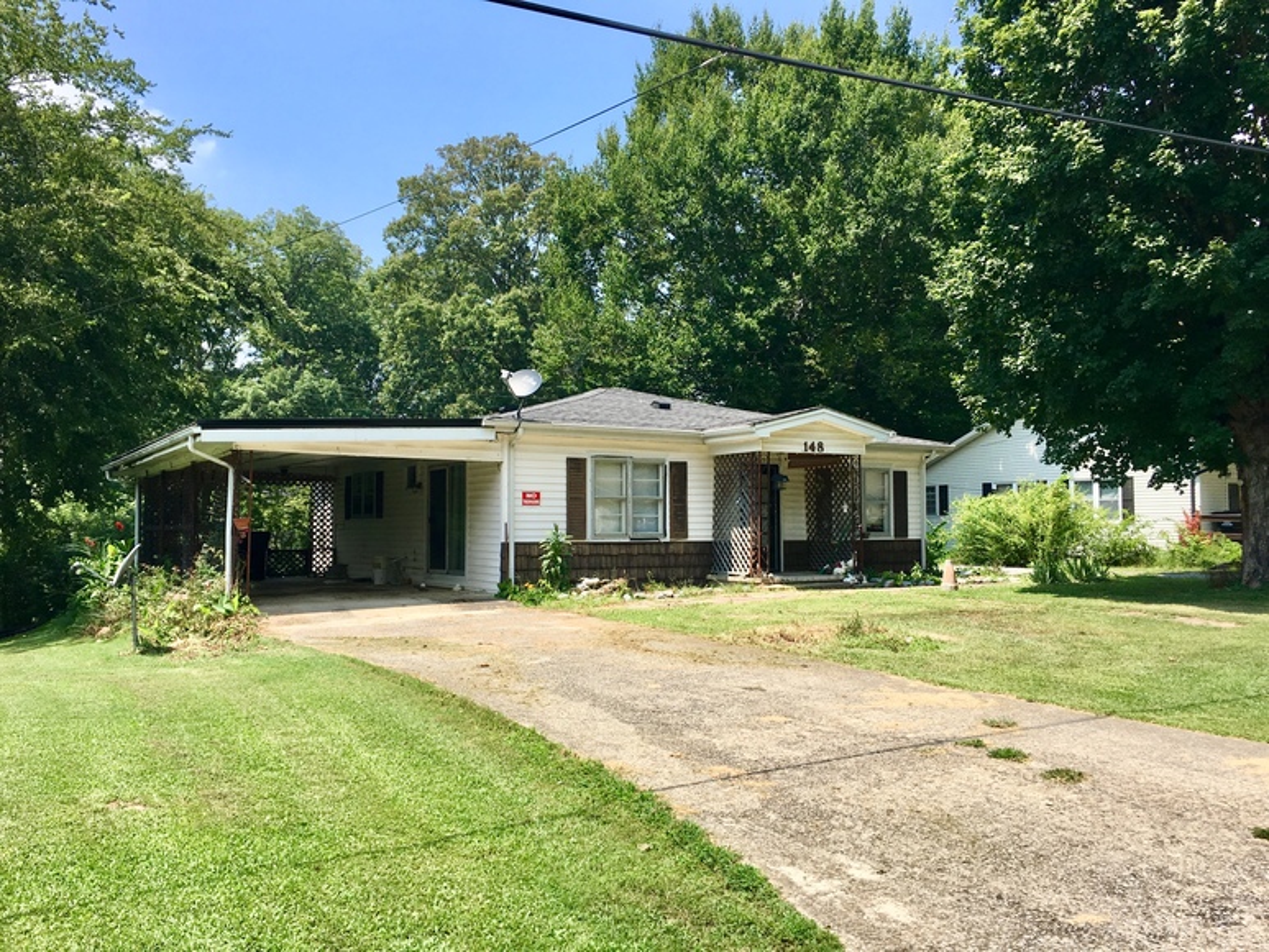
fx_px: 1063
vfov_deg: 48.2
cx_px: 634
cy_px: 476
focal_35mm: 29
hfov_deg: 61.7
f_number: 2.2
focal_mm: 4.15
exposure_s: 1/1241
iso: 25
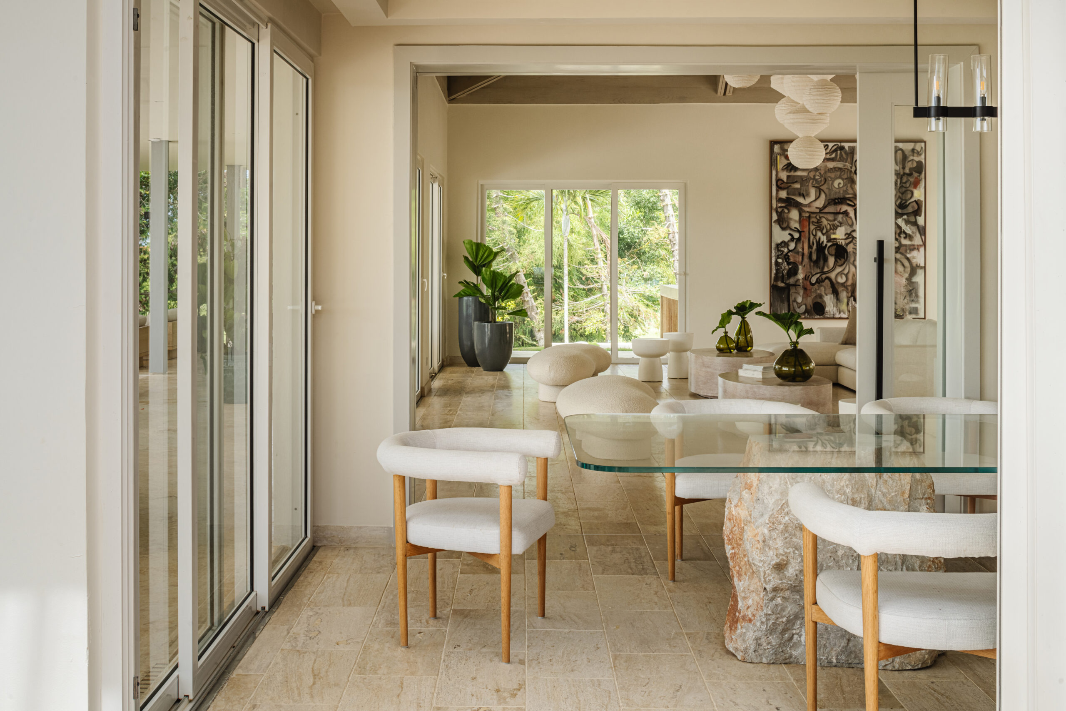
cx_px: 533
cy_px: 356
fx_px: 1332
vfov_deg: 29.9
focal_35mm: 45
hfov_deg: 43.6
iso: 250
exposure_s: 1/160
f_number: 16
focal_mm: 45
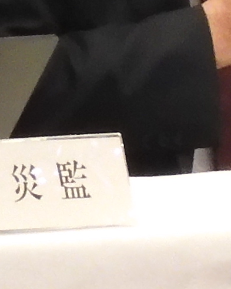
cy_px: -301
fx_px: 14088
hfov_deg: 0.9
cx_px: 788
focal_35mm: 1649
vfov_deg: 1.2
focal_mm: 32.1
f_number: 5.6
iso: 720
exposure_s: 1/15
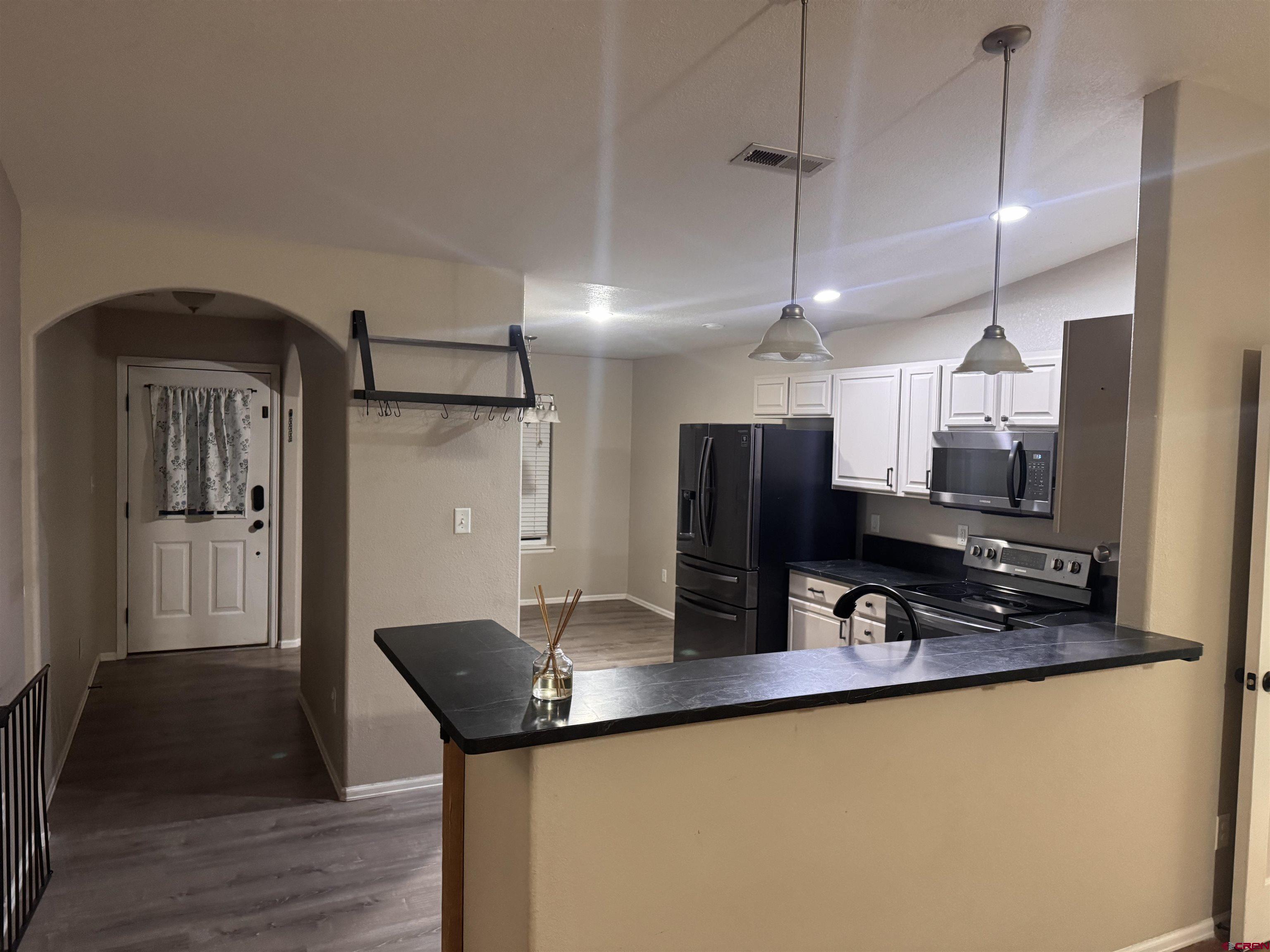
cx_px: 635
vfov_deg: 56.8
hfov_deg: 71.6
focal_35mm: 24
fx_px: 881
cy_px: 476
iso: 640
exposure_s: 1/60
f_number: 1.78
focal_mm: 6.76
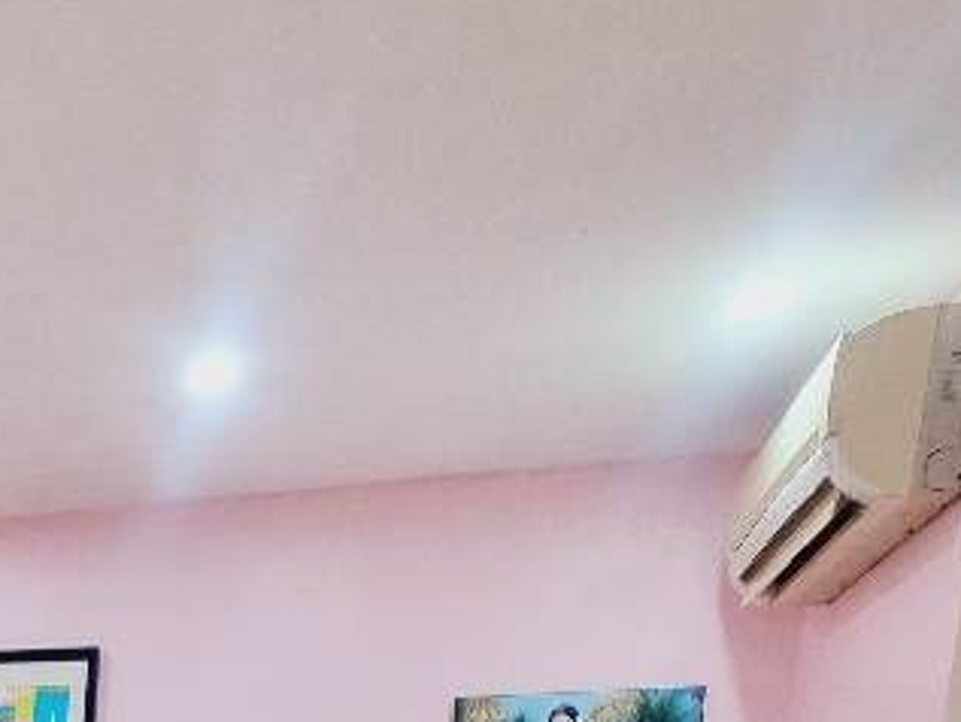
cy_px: 1047
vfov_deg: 26.3
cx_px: -212
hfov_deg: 34.9
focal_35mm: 42
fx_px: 1166
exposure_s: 1/50
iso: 250
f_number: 2.2
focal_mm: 2.2
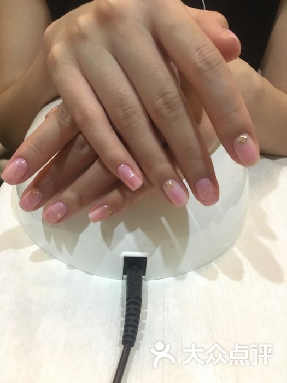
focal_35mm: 29
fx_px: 321
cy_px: 192
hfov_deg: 48.2
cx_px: 144
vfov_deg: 61.7
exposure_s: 1/17
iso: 400
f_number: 2.2
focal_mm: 4.15
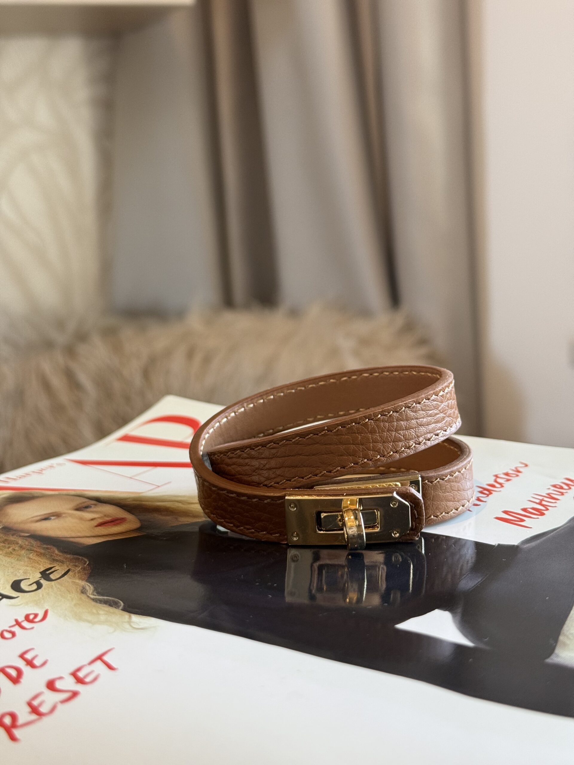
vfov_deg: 39.7
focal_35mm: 48
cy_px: 382
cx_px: 287
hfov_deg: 30.3
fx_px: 1061
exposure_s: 1/64
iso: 100
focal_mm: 6.76
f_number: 1.78
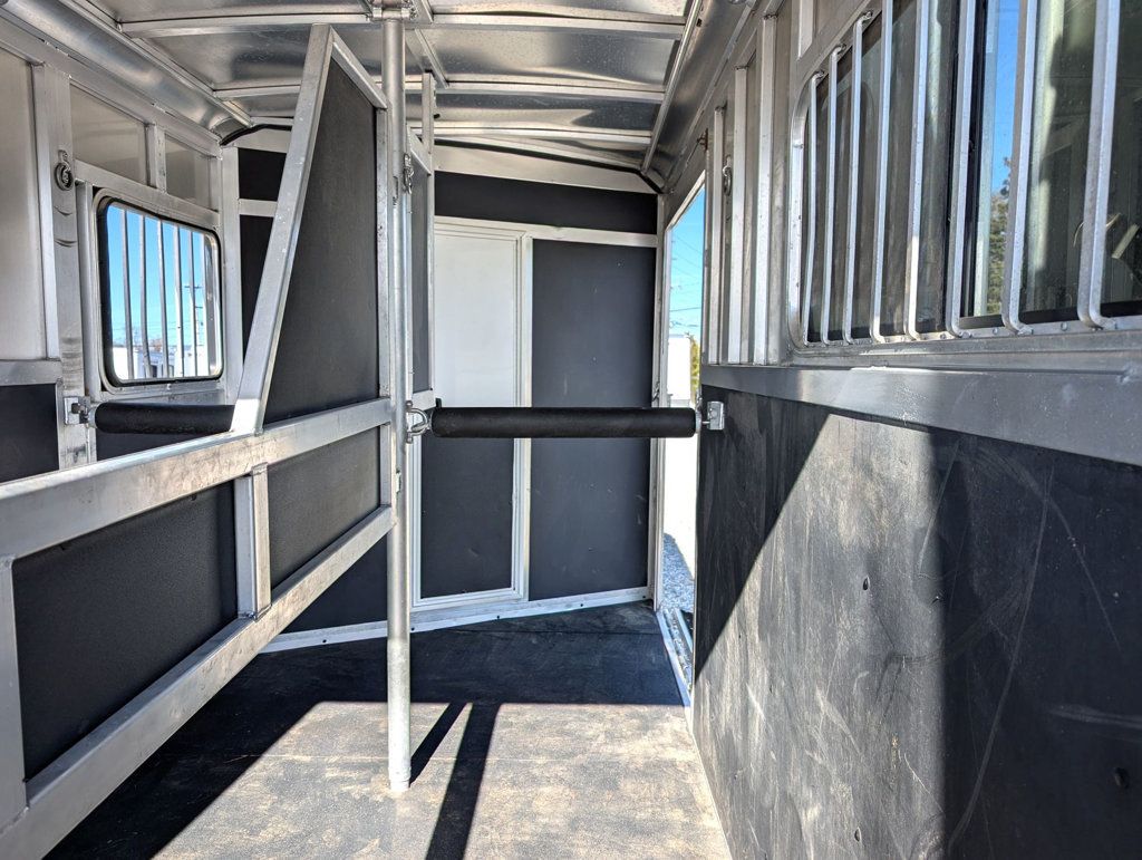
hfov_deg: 71.5
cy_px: 430
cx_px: 571
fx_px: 793
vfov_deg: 56.9
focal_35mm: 24
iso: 23
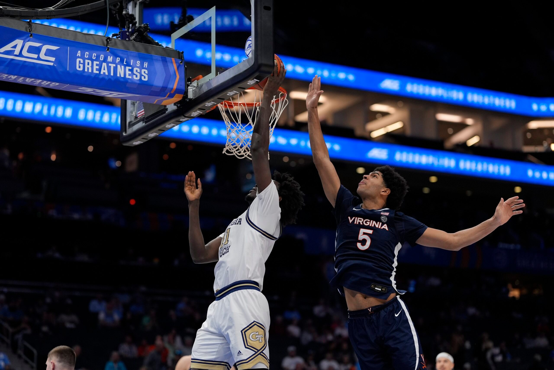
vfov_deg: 16.1
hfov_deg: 23.9
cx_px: 277
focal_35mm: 85
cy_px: 185
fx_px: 1308
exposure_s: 1/2500
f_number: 2
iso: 1600
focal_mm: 85
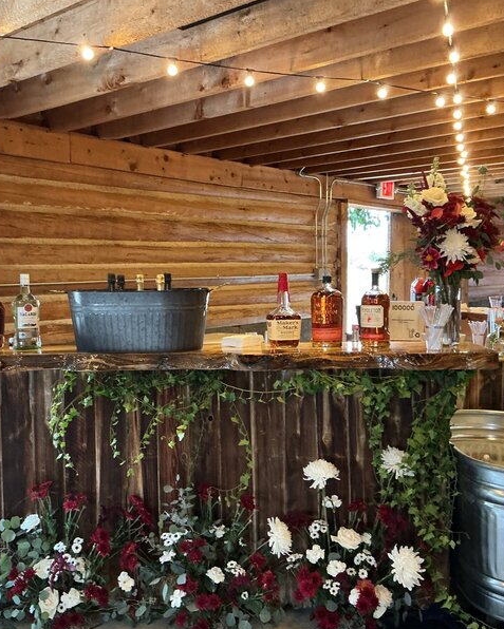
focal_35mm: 38
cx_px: 224
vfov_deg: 47.9
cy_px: 316
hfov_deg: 39.1
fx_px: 708
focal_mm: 3
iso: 250
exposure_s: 1/40
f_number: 1.8
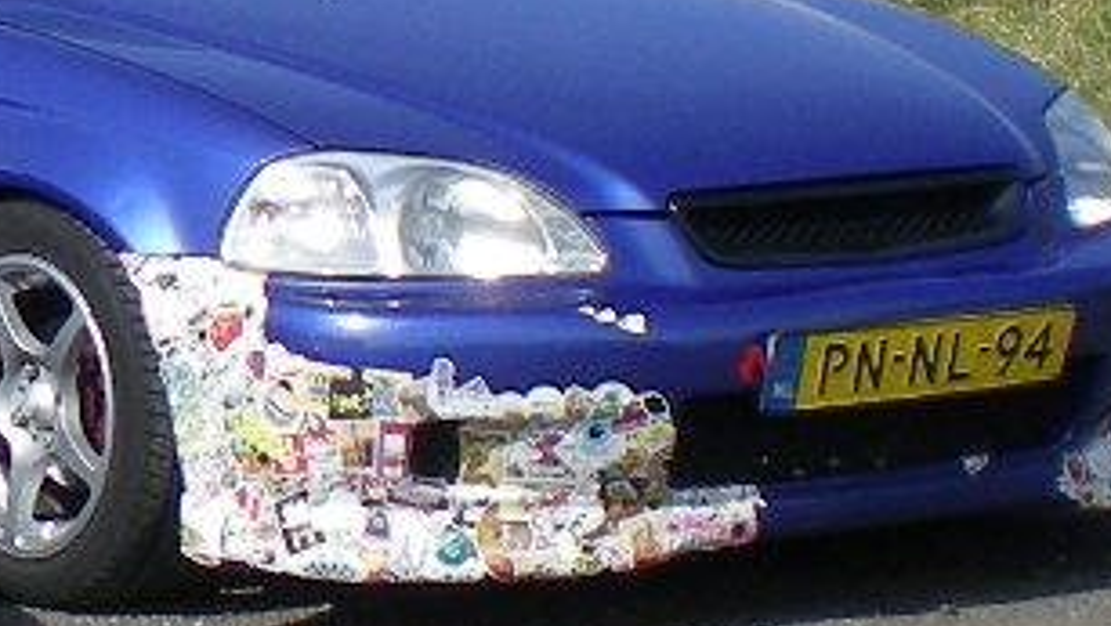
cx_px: -521
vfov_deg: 5.9
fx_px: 6101
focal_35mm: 207
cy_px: 156
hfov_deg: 10.1
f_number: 4.6
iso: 50
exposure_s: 1/342
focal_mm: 6.3
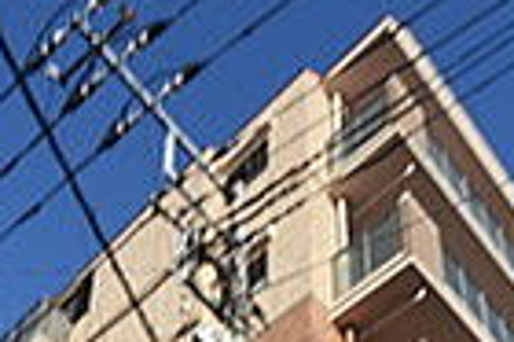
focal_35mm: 55
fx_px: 784
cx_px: 319
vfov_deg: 17.9
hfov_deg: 36.1
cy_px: 664
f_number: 20
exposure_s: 1/80
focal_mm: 8
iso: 220
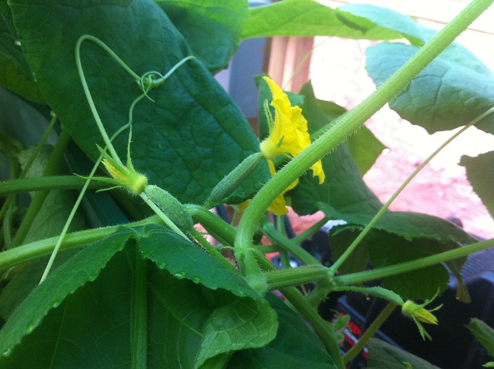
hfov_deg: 52.7
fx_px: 499
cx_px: 247
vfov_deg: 40.6
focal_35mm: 35
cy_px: 184
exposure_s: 1/15
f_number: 2.8
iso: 160
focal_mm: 3.85
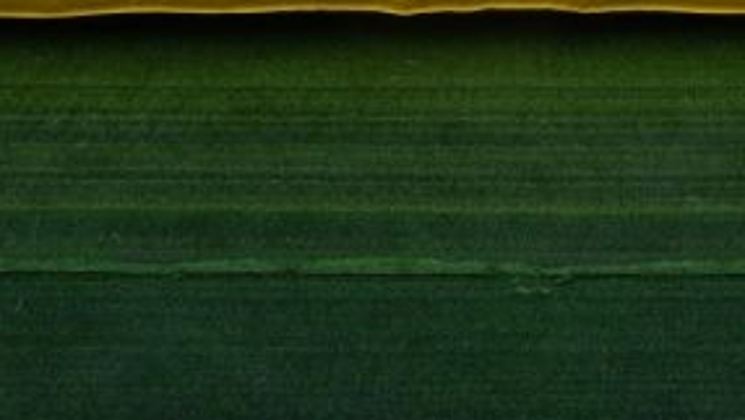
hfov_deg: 23.4
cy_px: -406
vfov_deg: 12.0
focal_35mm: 90
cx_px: 557
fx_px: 1778
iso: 100
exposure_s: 1/200
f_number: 10
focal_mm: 16
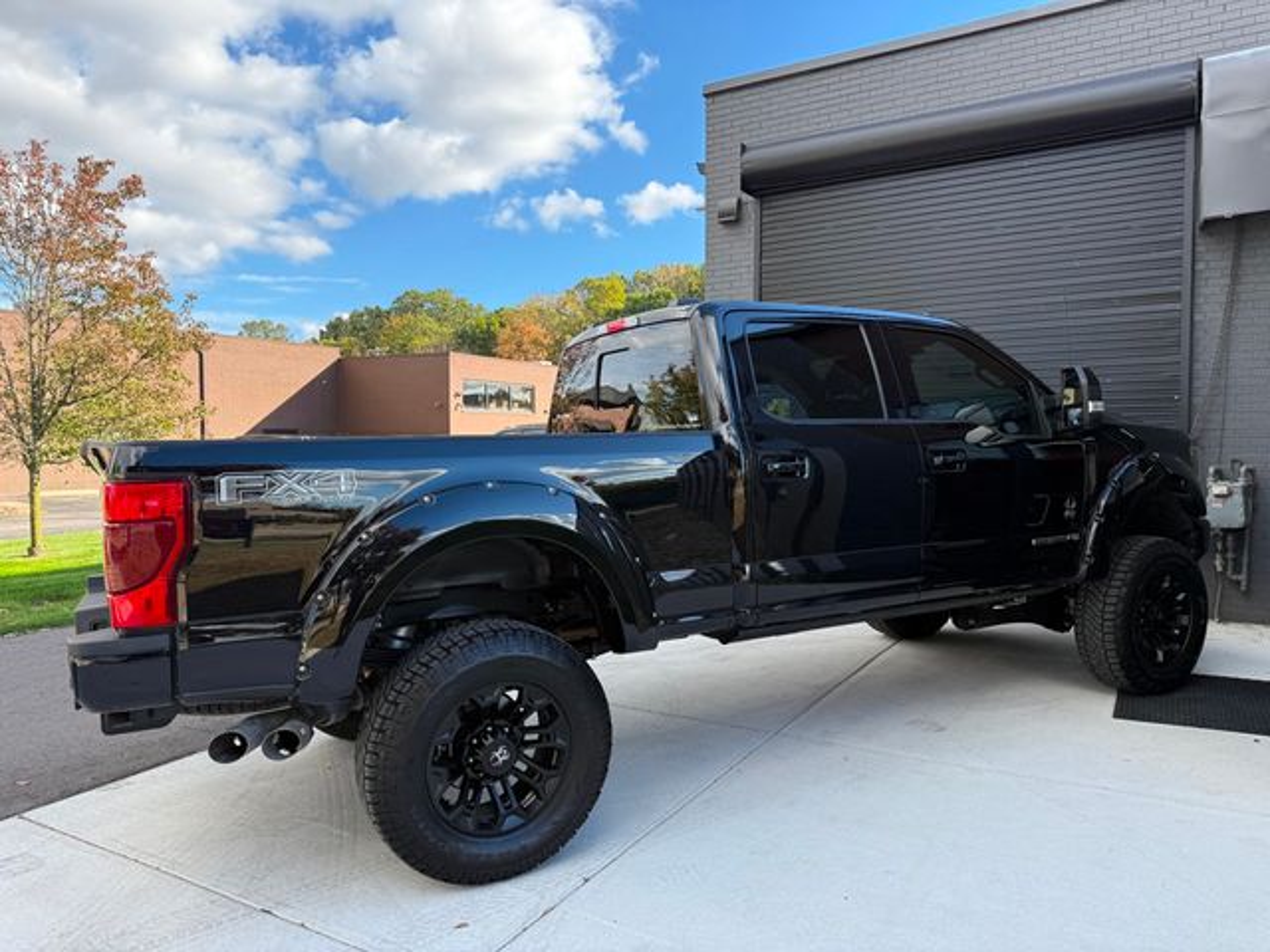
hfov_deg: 71.6
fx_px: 881
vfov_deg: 56.8
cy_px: 476
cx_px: 635
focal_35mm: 24
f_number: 1.78
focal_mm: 6.76
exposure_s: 1/1122
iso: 80
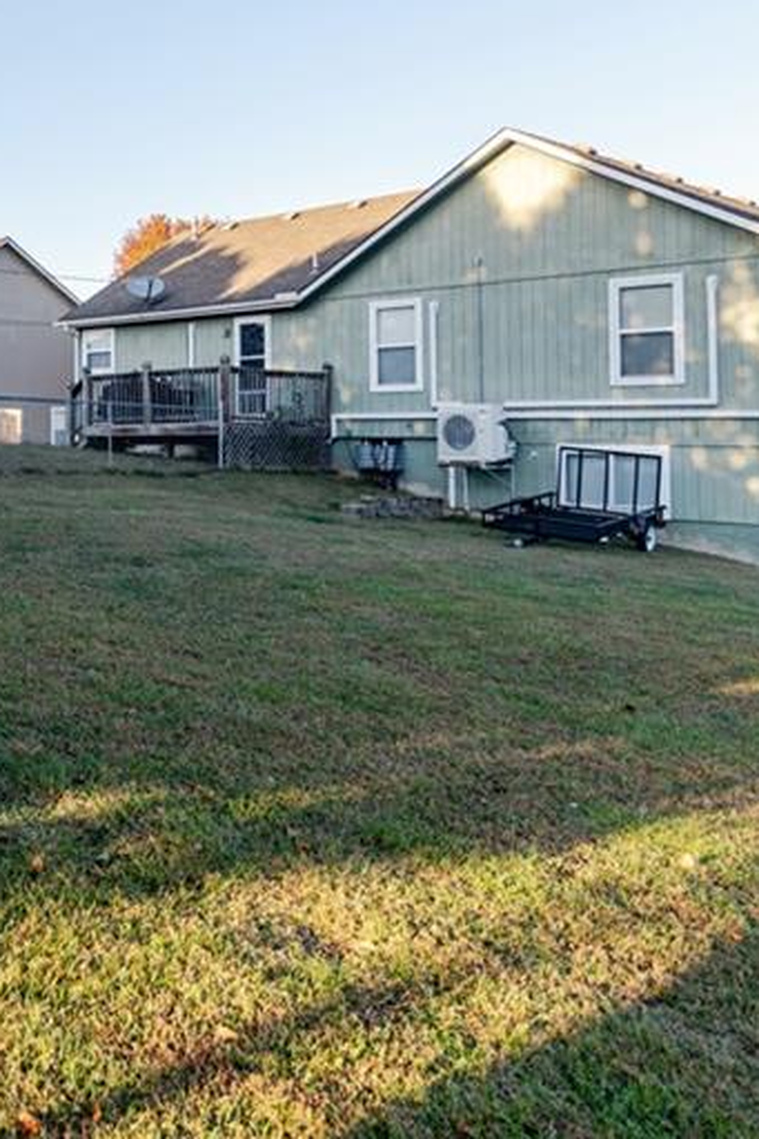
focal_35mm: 38
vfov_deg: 49.9
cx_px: -13
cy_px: 384
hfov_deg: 32.1
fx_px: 1202
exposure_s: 1/500
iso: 64
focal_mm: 19
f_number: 3.5
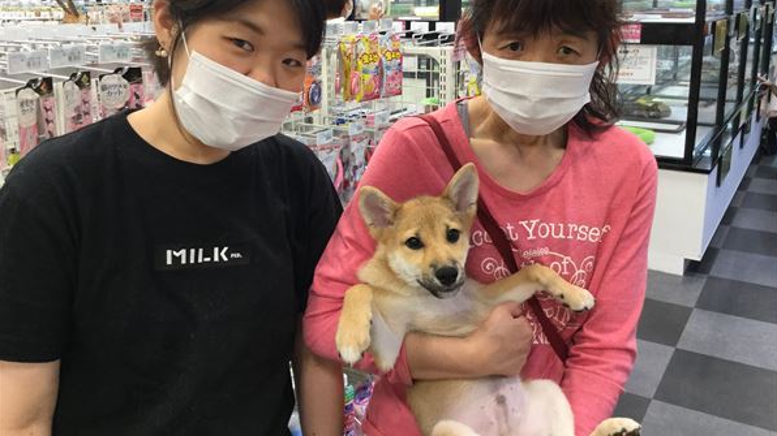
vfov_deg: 34.3
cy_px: 146
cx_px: 390
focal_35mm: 34
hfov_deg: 58.0
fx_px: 700
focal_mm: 3.3
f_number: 2.4
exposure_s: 1/33
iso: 50
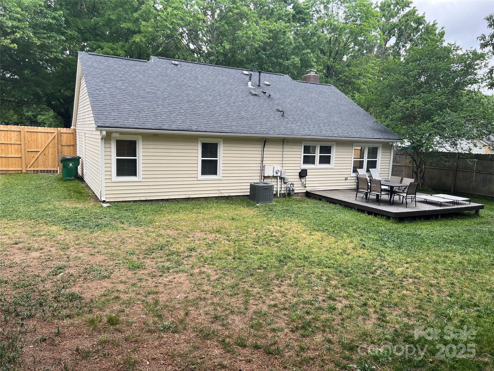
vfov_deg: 53.1
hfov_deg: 67.3
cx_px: 247
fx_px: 371
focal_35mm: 26
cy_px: 186
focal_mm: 5.7
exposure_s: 1/395
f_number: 1.5
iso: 50
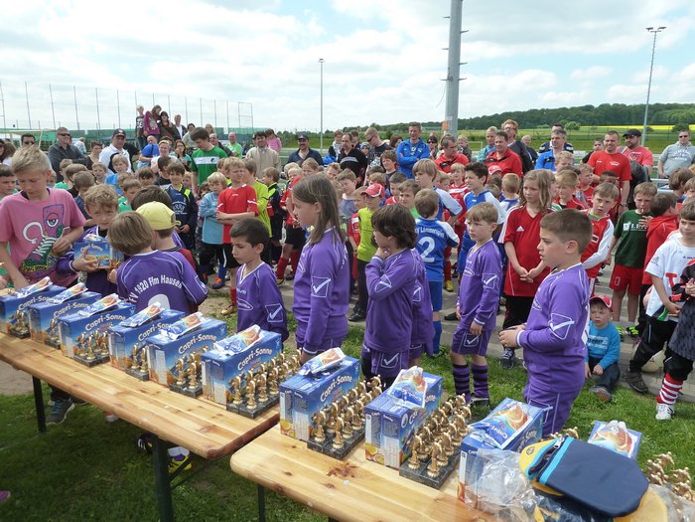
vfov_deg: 54.9
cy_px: 261
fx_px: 502
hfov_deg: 69.4
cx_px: 348
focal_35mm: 25
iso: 125
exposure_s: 1/500
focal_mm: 4.1
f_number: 3.3
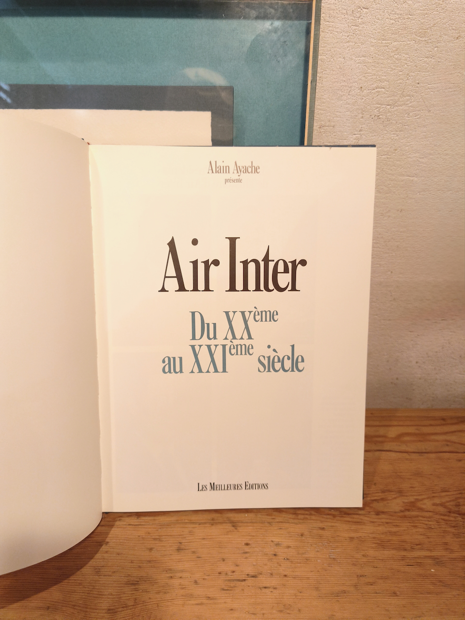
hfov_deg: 58.9
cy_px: 310
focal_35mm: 23
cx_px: 232
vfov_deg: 73.9
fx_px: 412
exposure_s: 1/100
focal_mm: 5.35
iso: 800
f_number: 1.7
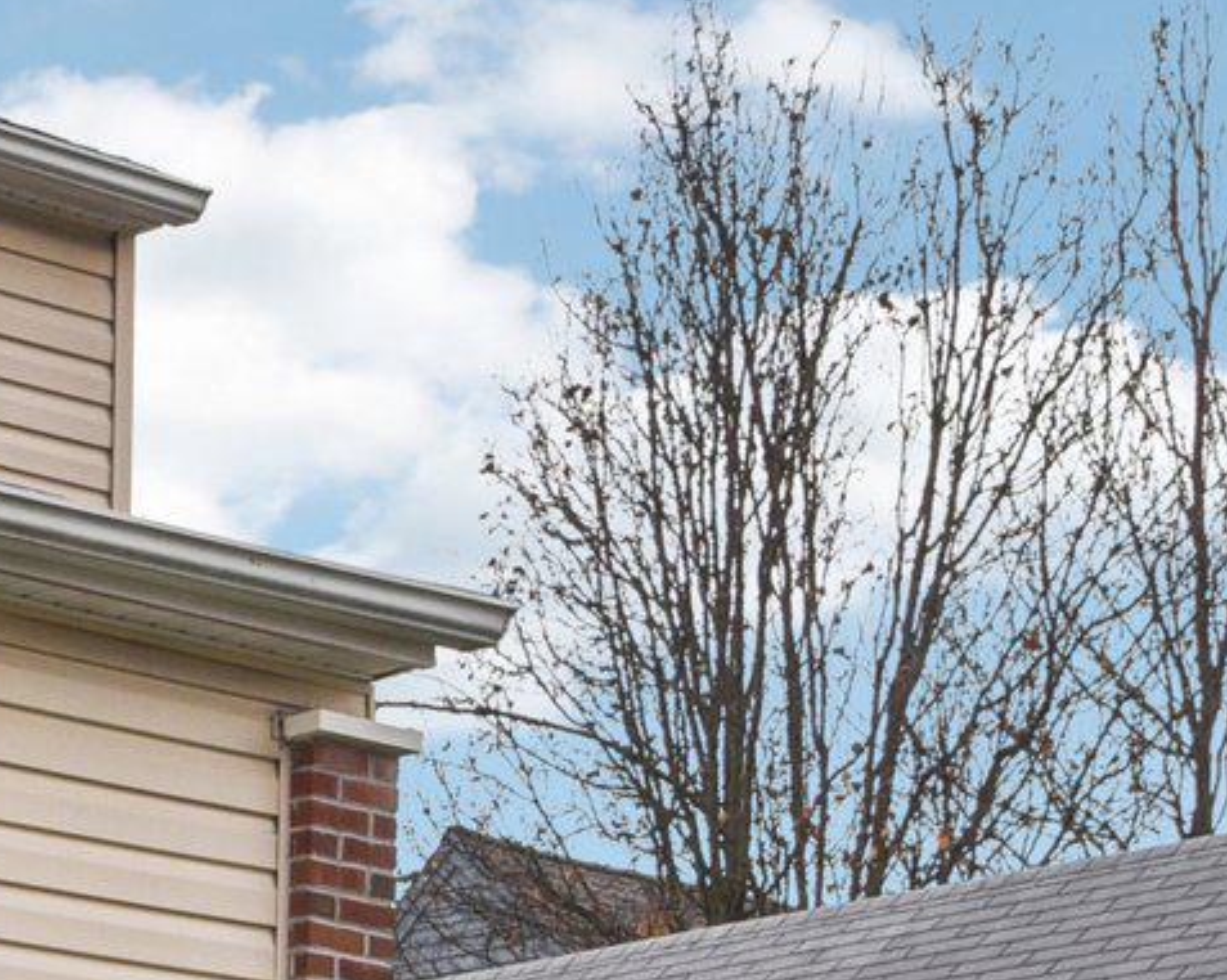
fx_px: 4246
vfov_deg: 13.1
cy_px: 824
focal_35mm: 117
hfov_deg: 13.9
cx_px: -1230
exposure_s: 1/400
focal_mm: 29
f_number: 8
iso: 400
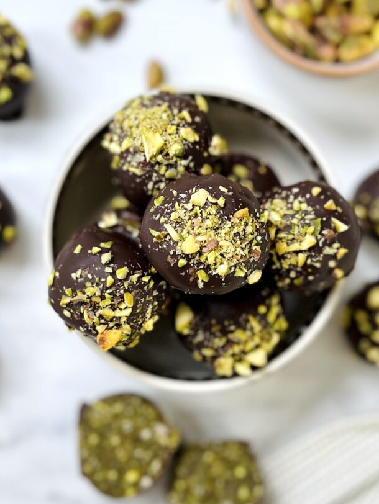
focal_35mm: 24
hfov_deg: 56.9
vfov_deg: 71.6
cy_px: 252
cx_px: 190
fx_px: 350
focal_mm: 6.86
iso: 100
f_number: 1.78
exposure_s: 1/121
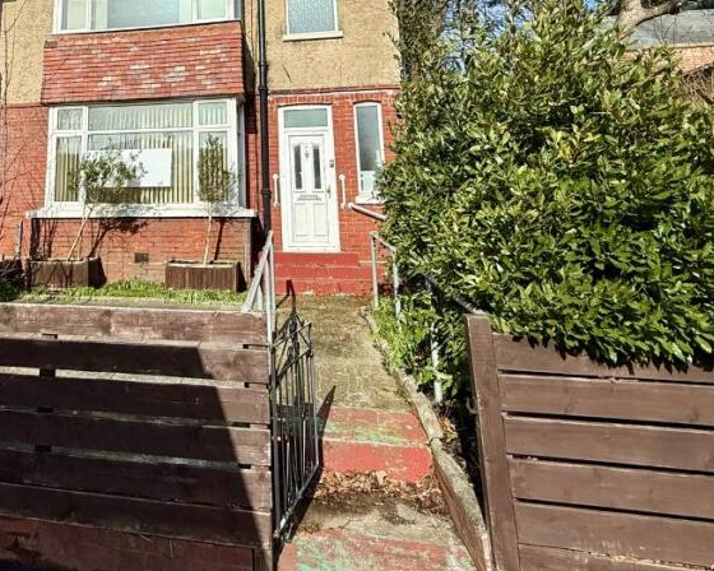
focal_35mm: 25
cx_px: 171
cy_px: 120
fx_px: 528
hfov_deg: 63.7
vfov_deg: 53.3
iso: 50
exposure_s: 1/3891
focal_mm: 2.22
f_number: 2.2
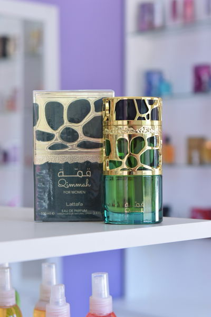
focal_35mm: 82
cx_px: 106
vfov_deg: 24.6
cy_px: 158
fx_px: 725
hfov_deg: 16.6
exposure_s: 1/200
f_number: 4.5
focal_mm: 55
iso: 800
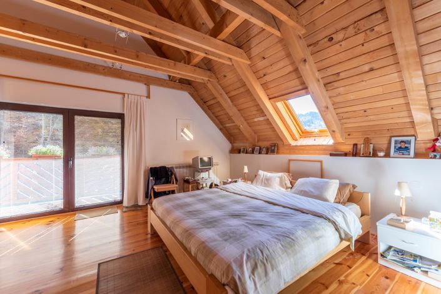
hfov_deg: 104.3
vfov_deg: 81.2
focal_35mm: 14
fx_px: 171
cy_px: 147
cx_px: 220
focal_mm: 14
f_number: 4
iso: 100
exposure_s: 1/40
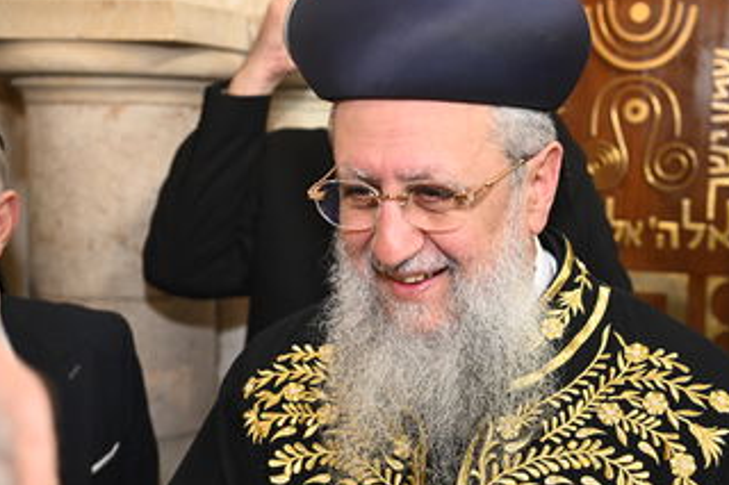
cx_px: 449
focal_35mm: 65
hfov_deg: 30.9
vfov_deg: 20.9
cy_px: 253
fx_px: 1316
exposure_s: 1/125
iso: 800
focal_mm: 52
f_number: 5
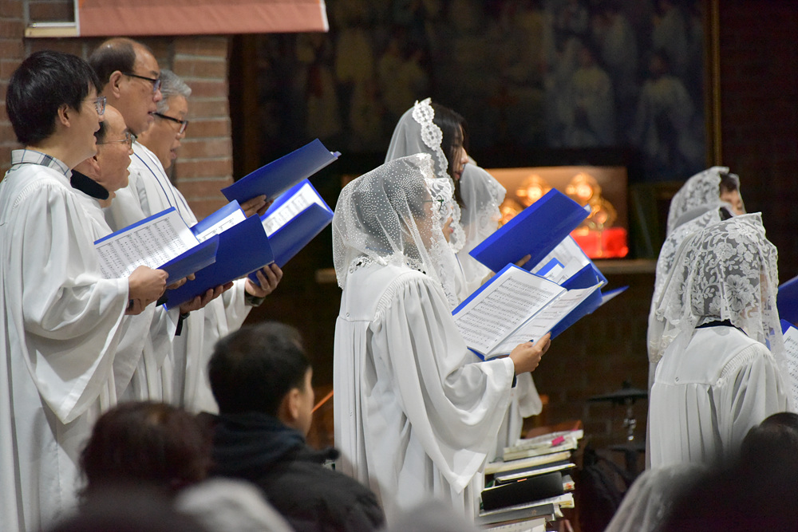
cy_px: 266
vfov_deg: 4.6
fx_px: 6651
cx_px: 399
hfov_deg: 6.9
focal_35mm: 300
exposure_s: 1/200
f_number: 5.6
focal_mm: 300
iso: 7200
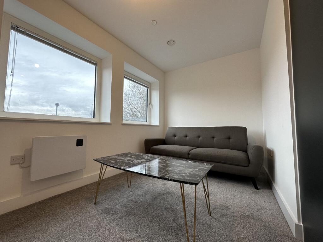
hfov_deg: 102.1
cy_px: 121
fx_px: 131
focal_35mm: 14
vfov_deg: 85.7
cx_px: 162
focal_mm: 2.22
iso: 125
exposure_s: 1/100
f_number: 2.2
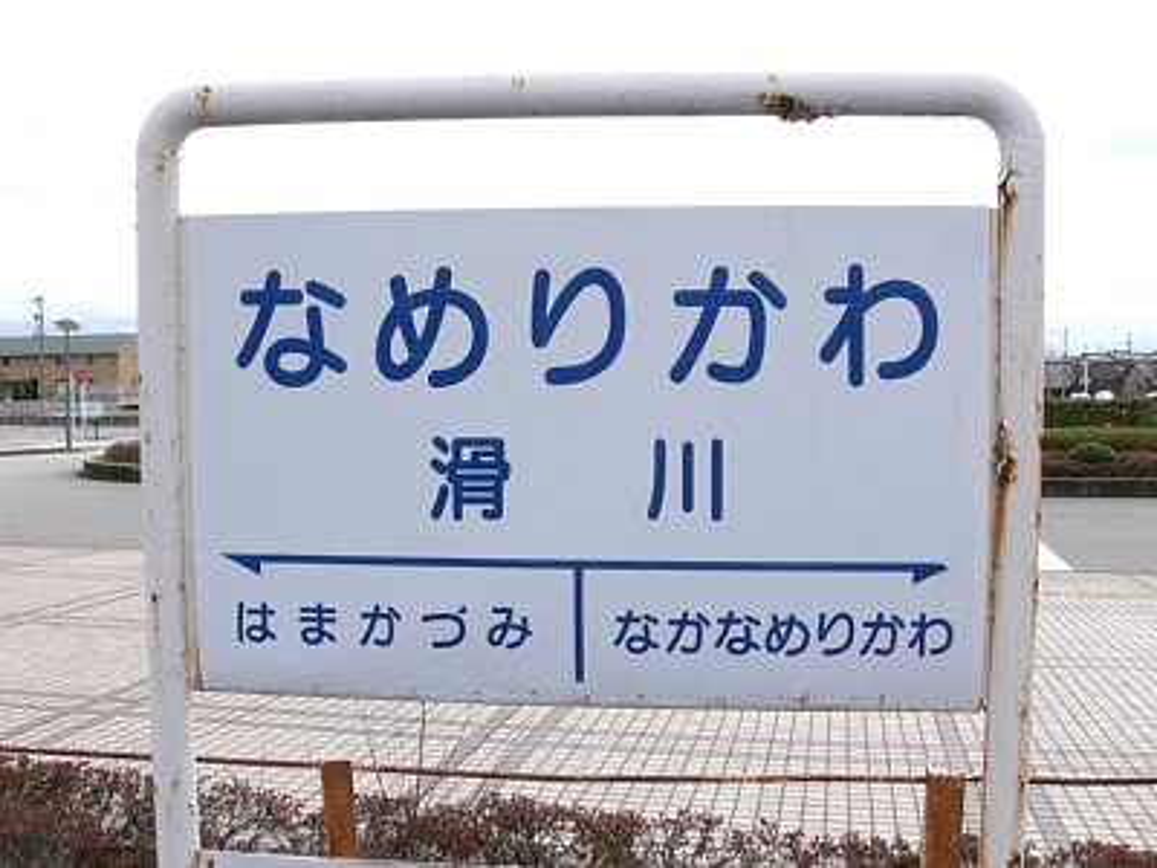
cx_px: 578
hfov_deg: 52.6
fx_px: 1170
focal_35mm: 35
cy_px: 434
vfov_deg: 40.7
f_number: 11
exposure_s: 1/100
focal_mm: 7.4
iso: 100
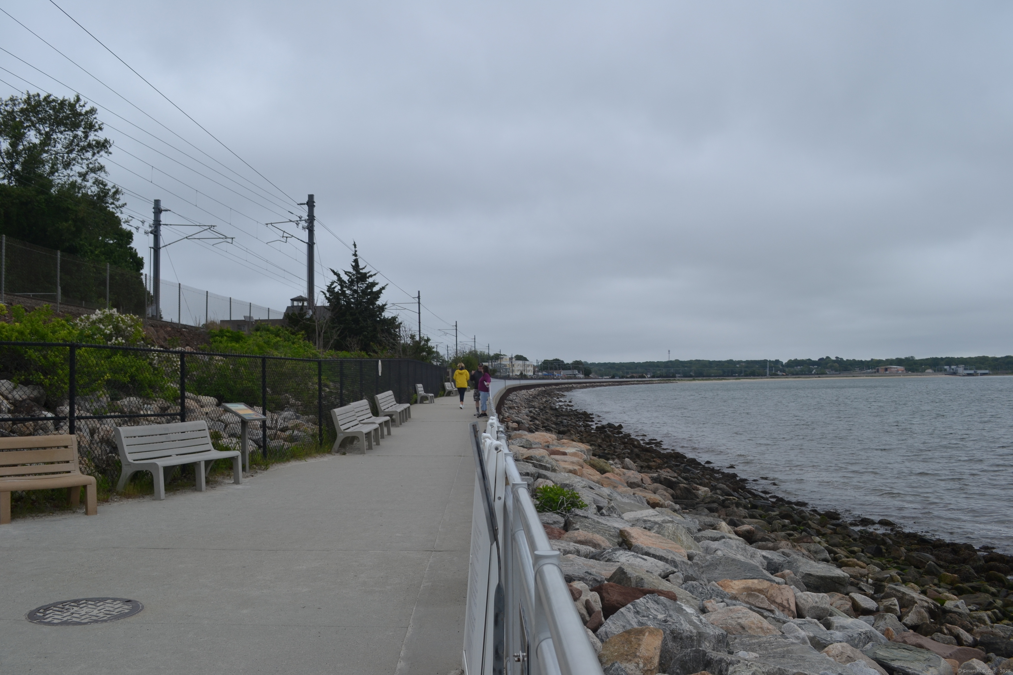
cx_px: 506
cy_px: 338
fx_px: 844
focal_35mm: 30
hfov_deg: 61.9
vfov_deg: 43.6
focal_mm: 20
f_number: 7.1
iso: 100
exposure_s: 1/200
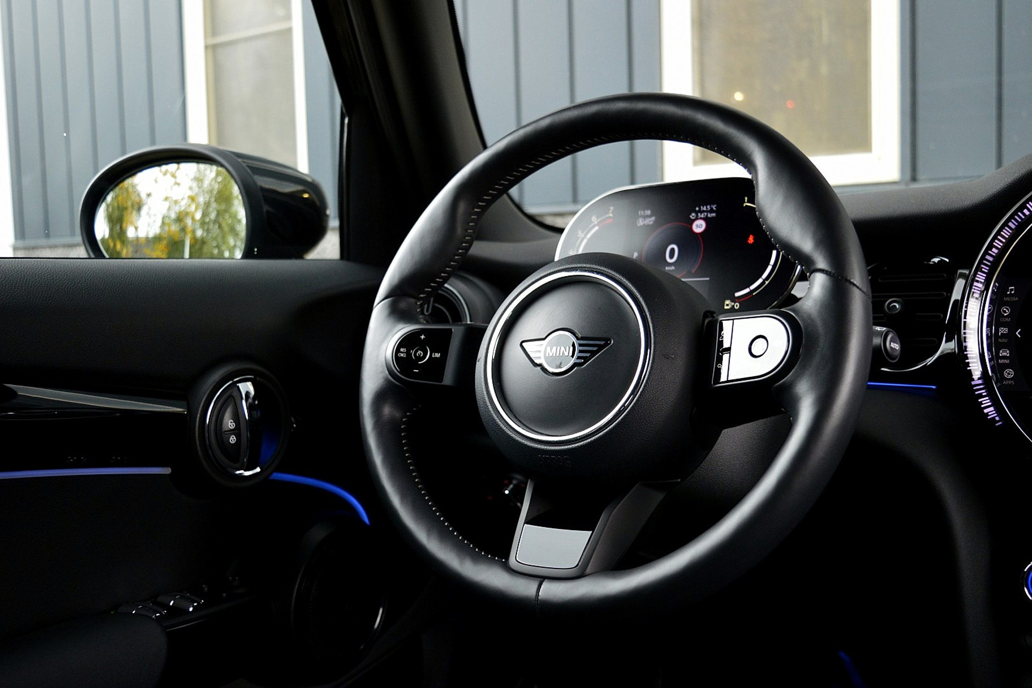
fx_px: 1032
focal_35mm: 36
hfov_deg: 53.1
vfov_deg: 36.9
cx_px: 516
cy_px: 344
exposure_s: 1/50
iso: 800
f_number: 4
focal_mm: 24
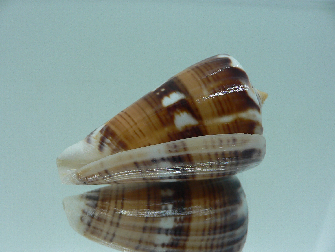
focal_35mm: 38
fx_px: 368
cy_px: 135
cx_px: 159
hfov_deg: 49.0
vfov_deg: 37.7
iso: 80
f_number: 2.8
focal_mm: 4.6
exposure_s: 1/60
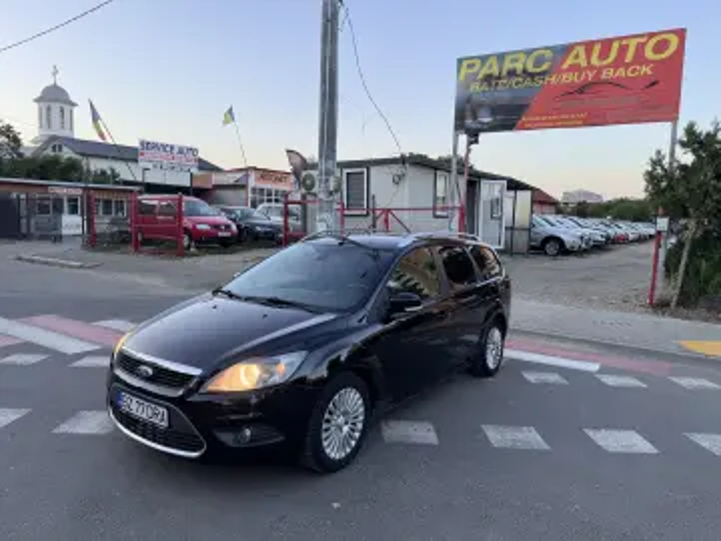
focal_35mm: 24
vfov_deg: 56.8
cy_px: 270
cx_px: 360
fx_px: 500
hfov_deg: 71.6
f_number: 1.78
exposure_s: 1/121
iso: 64
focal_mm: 6.76
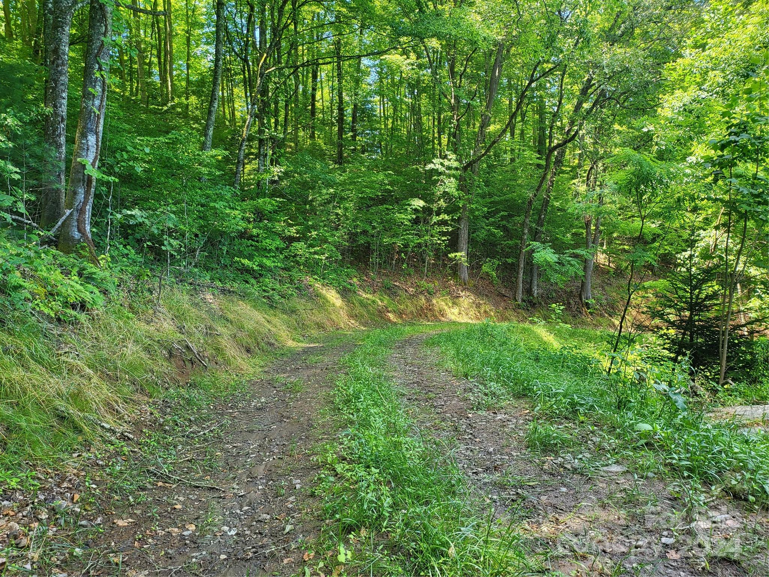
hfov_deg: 71.6
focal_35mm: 24
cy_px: 288
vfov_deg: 56.8
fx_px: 533
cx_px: 384
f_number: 1.8
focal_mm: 5
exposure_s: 1/120
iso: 64
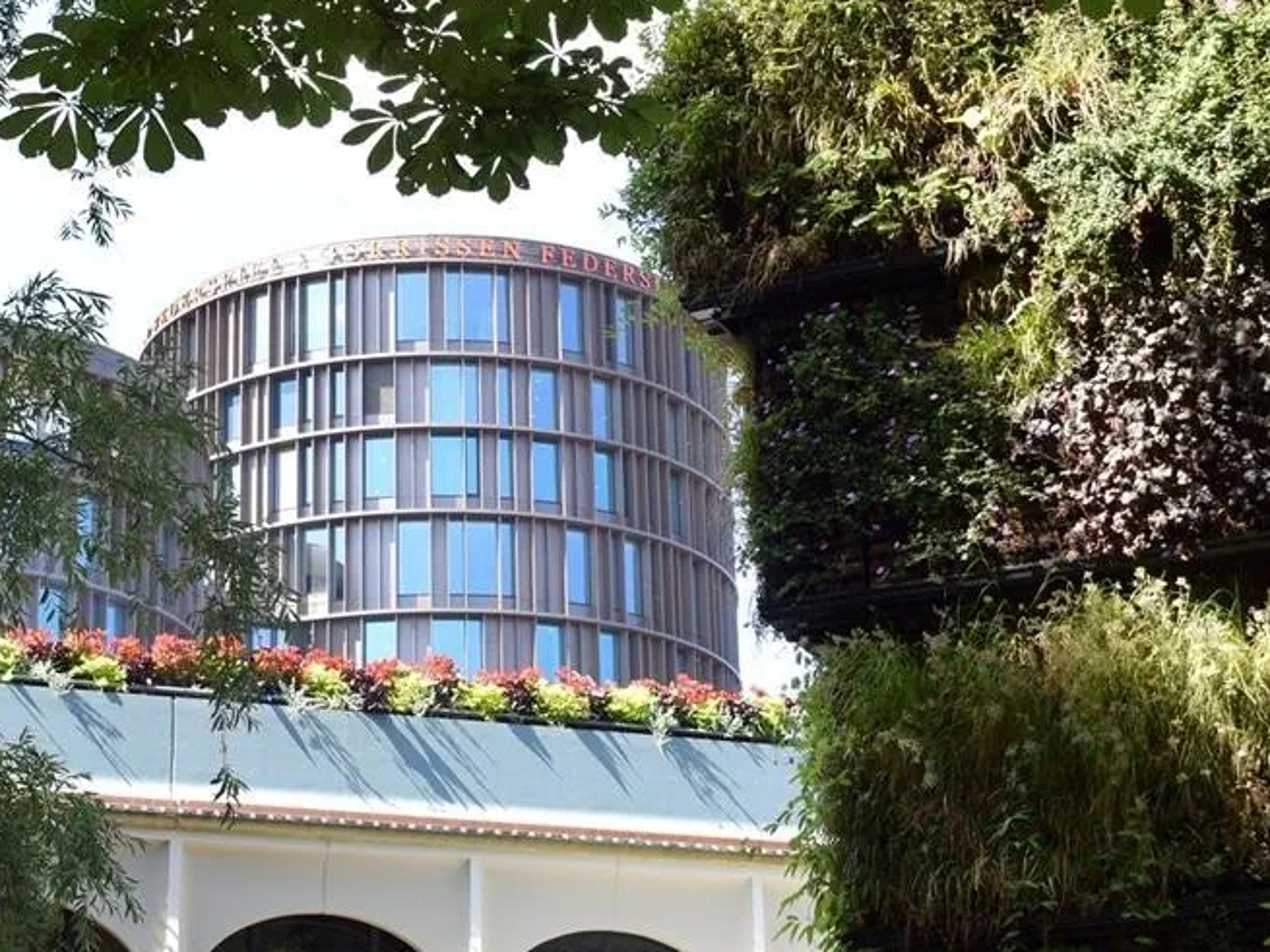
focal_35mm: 76
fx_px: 2788
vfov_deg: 19.4
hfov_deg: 25.4
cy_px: 535
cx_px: 355
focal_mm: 32
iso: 400
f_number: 8
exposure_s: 1/250
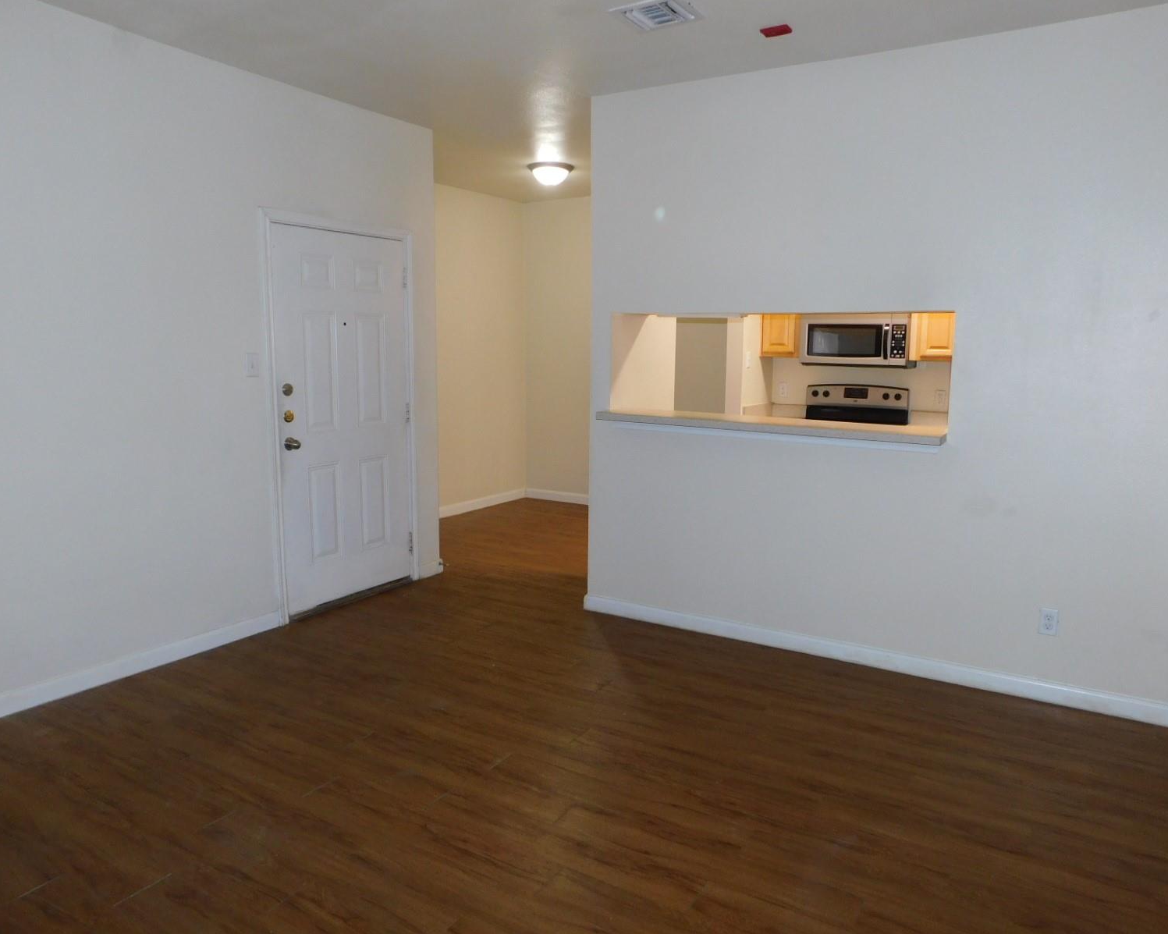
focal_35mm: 24
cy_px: 467
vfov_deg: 58.8
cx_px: 609
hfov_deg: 70.3
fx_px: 829
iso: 200
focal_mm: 4
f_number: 3
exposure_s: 1/30
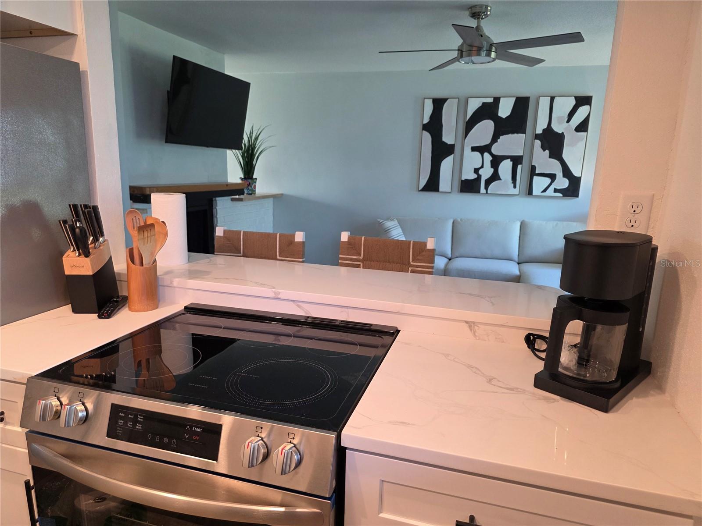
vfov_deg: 58.9
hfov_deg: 73.9
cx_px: 351
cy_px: 263
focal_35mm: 23
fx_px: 466
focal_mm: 6.3
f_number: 1.7
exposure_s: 1/120
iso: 250
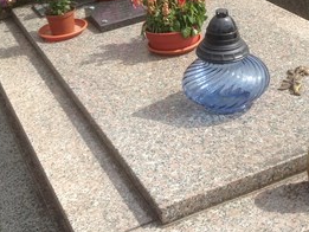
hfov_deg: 24.1
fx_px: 723
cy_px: 19
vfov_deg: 17.9
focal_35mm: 81
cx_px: 167
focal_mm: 4.12
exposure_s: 1/1290
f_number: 2.4
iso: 50
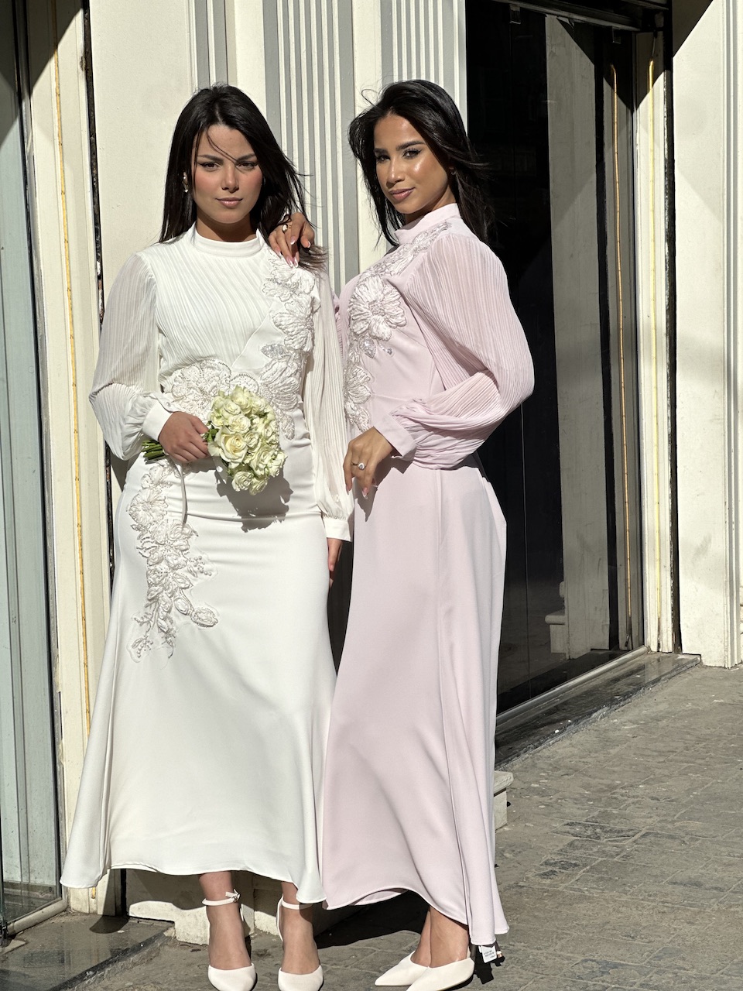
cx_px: 372
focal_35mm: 77
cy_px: 496
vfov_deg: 25.3
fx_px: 2204
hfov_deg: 19.1
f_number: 2.8
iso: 32
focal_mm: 9
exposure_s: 1/2016
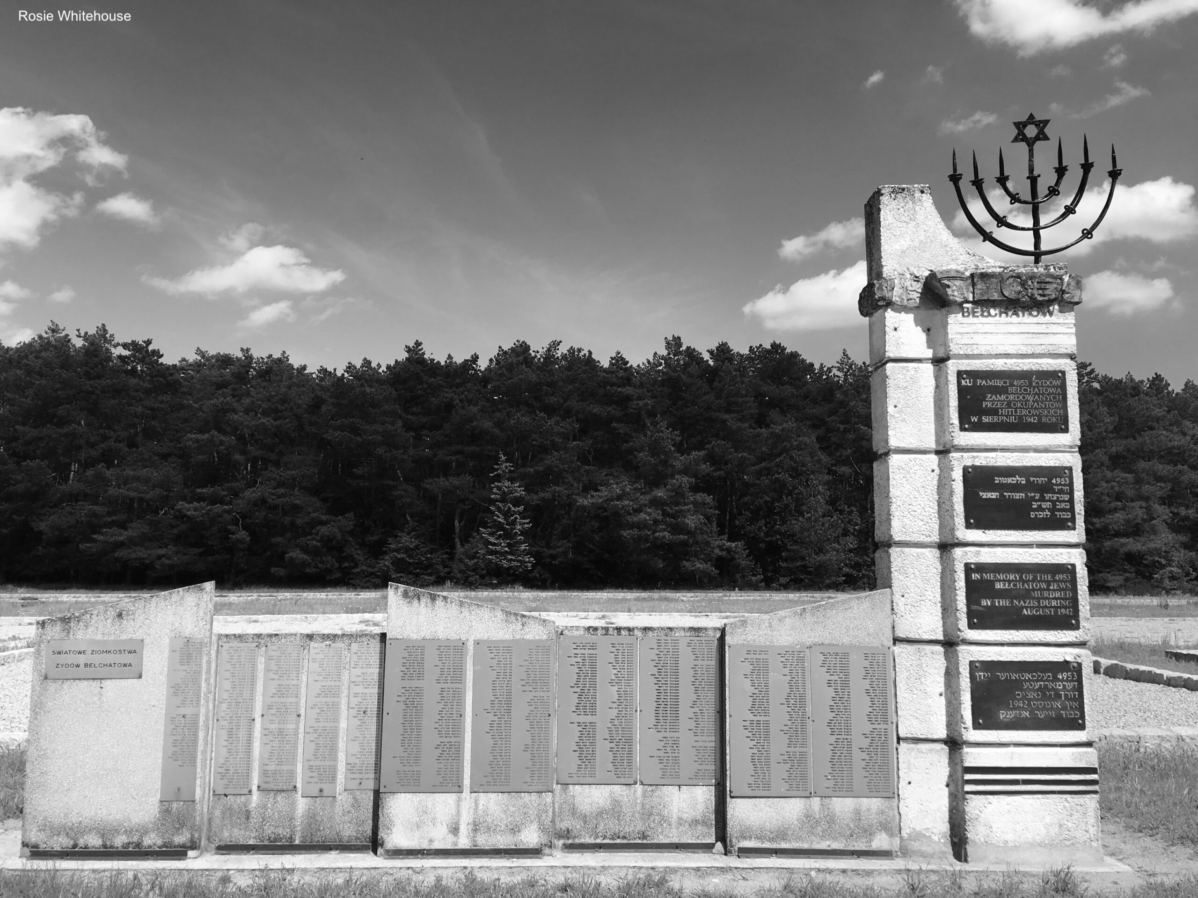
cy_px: 449
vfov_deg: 48.2
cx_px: 599
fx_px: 1004
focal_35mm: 29
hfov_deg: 61.7
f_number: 2.2
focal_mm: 4.15
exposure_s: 1/1832
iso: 25
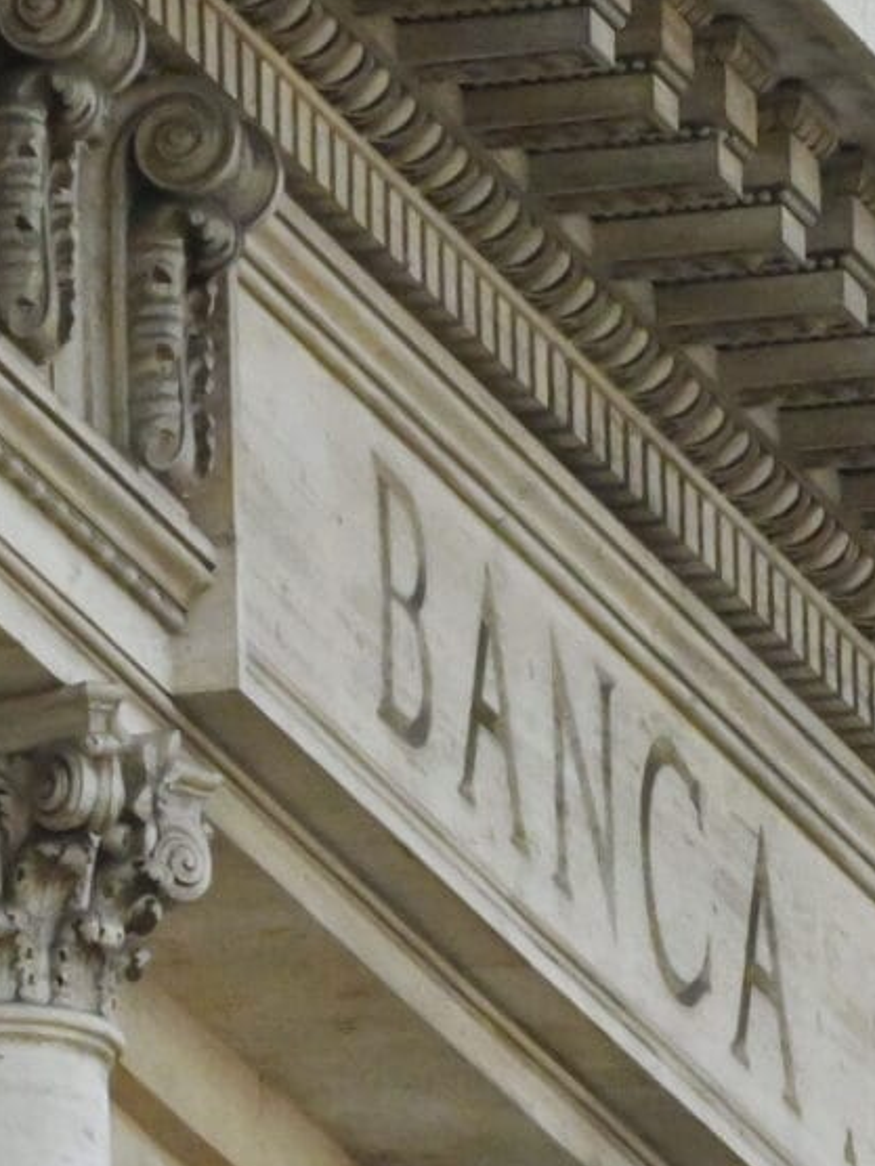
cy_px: 938
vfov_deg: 1.5
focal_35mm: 1327
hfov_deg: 1.1
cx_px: 1431
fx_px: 44724
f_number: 14
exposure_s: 1/8000
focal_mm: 300
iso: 8000
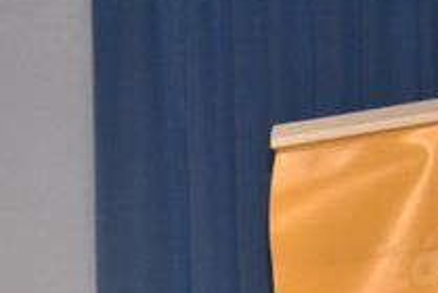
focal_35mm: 394
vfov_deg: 3.5
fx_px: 4805
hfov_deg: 5.1
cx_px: -528
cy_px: 683
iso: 1000
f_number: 5.6
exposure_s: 1/100
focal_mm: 55
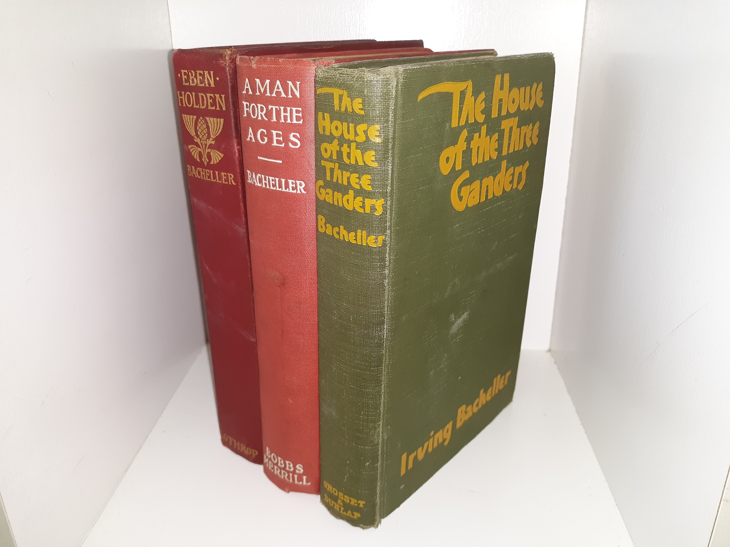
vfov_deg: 49.7
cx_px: 365
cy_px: 274
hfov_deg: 63.4
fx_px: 590
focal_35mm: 28
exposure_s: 1/120
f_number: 1.7
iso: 64
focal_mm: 3.7
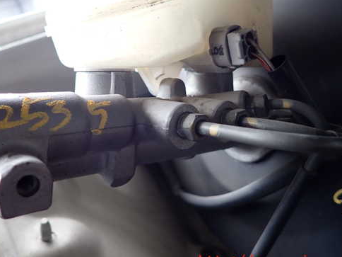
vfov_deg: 45.3
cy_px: 112
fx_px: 306
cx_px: 146
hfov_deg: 58.1
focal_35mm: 31
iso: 200
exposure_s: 1/125
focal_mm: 4.5
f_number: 2
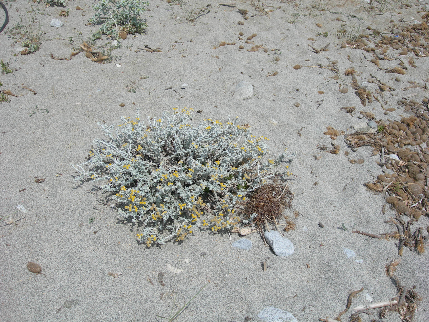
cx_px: 214
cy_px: 161
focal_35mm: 38
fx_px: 471
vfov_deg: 37.7
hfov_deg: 49.0
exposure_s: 1/1046
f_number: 4.8
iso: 50
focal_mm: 7.8
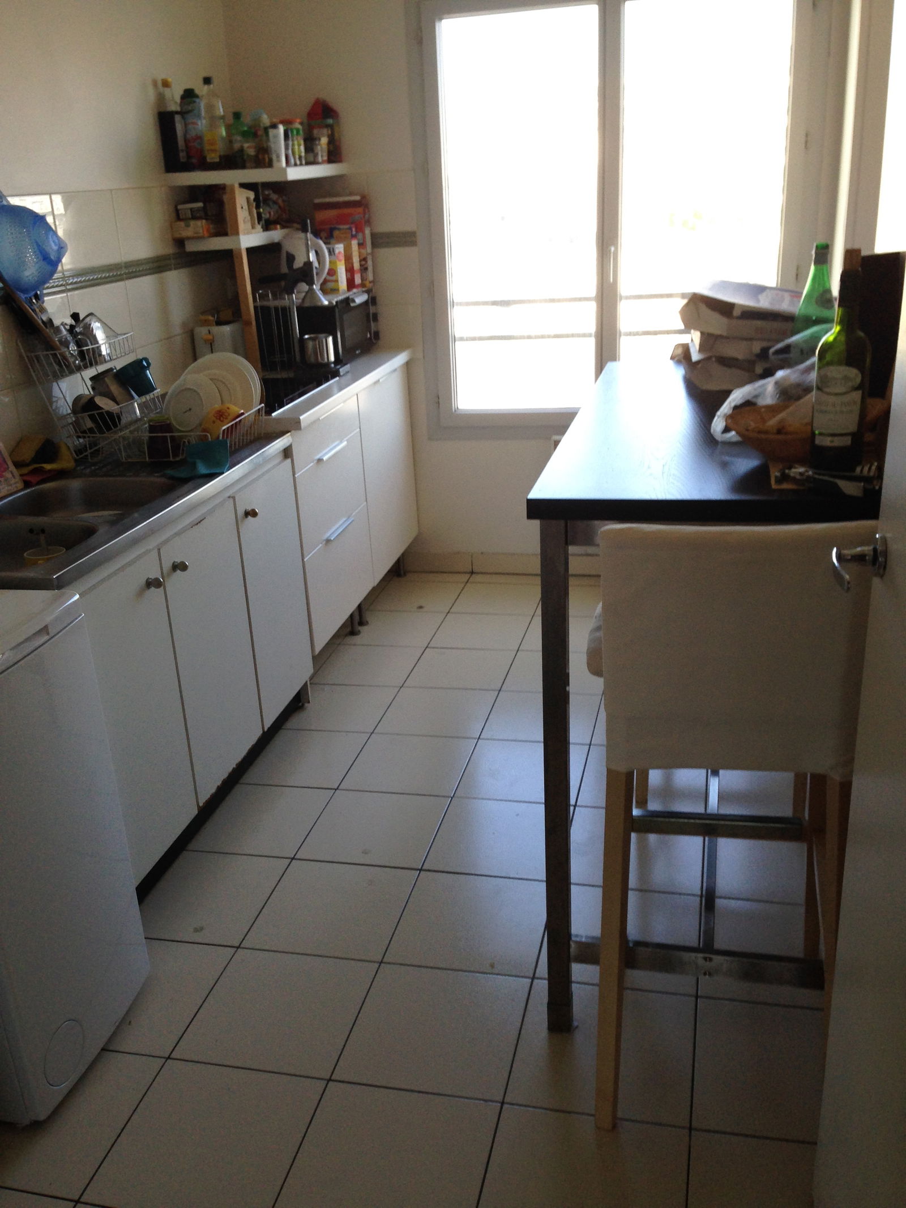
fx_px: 1151
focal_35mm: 33
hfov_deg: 42.9
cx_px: 453
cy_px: 604
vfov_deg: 55.4
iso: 64
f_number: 2.4
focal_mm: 4.12
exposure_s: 1/120
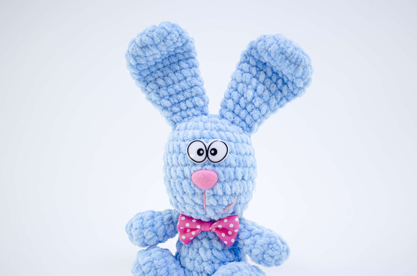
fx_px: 416
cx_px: 208
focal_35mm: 36
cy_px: 138
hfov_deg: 53.2
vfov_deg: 36.7
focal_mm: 24
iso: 100
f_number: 4
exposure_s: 1/125
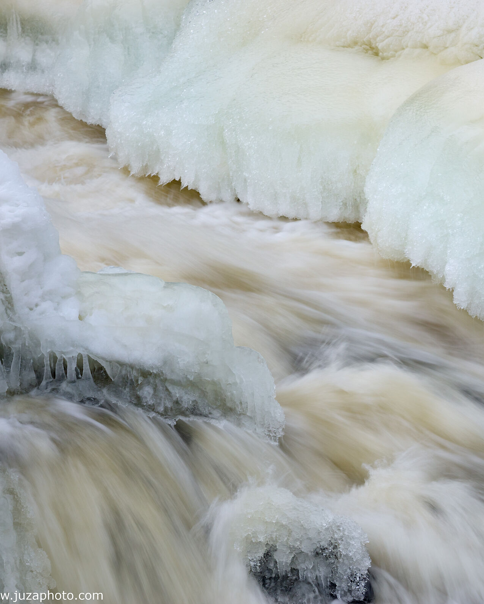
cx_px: 373
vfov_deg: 11.7
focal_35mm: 165
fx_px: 2954
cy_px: 302
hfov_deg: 9.3
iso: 100
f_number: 9
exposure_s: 1/15
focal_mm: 78
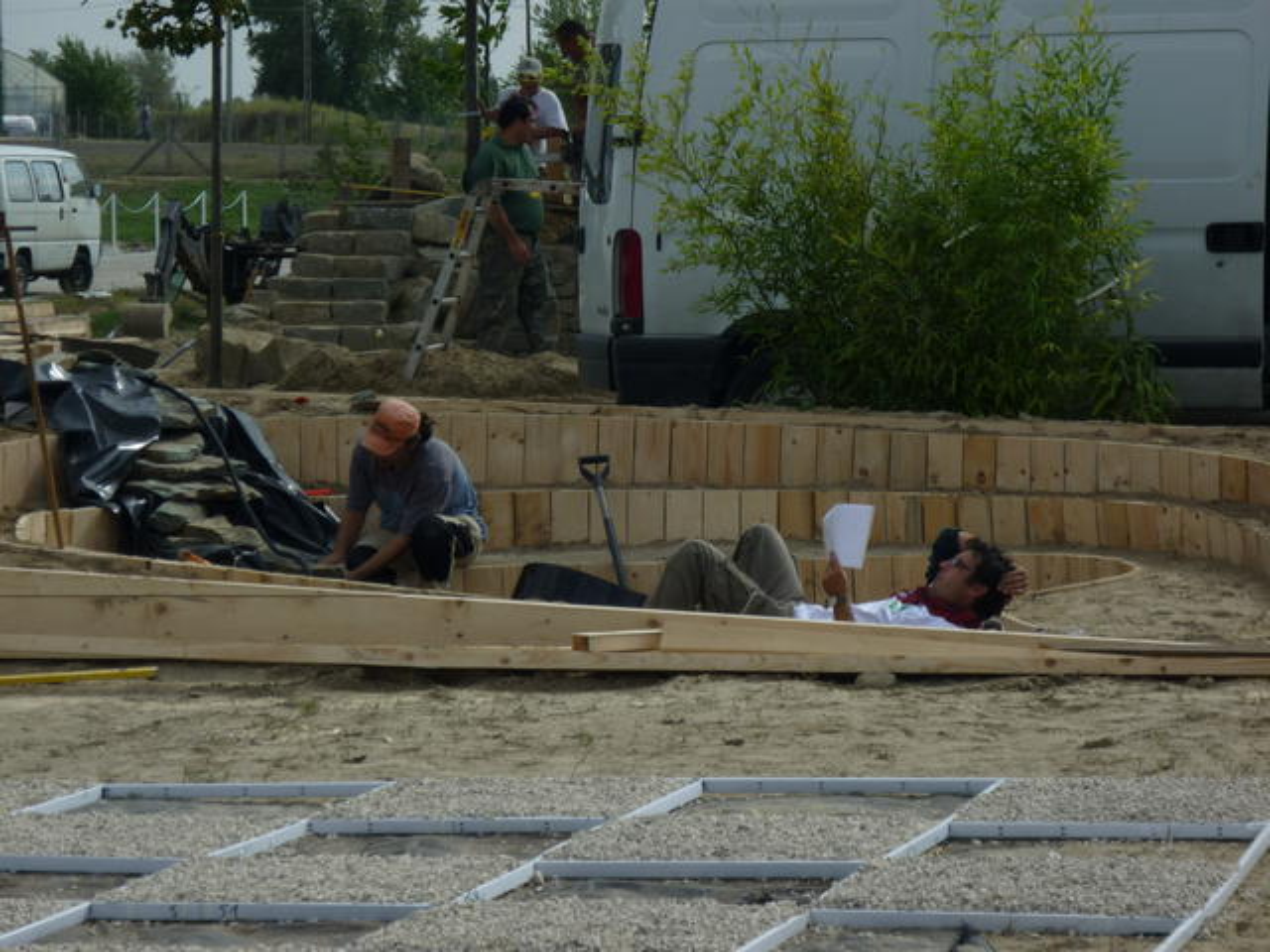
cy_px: 476
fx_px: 4843
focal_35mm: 132
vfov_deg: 11.2
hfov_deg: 14.9
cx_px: 635
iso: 80
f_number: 5.9
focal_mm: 22
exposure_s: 1/500
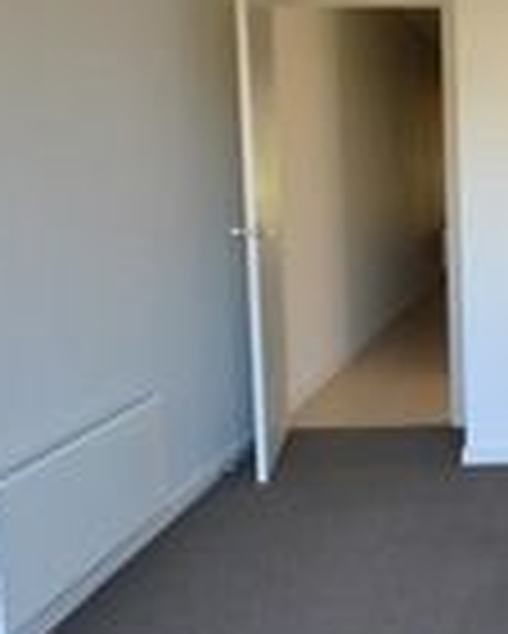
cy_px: 250
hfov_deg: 26.8
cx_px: 670
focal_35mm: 47
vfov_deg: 39.3
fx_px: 882
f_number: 5.6
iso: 360
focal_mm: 10
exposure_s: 1/60
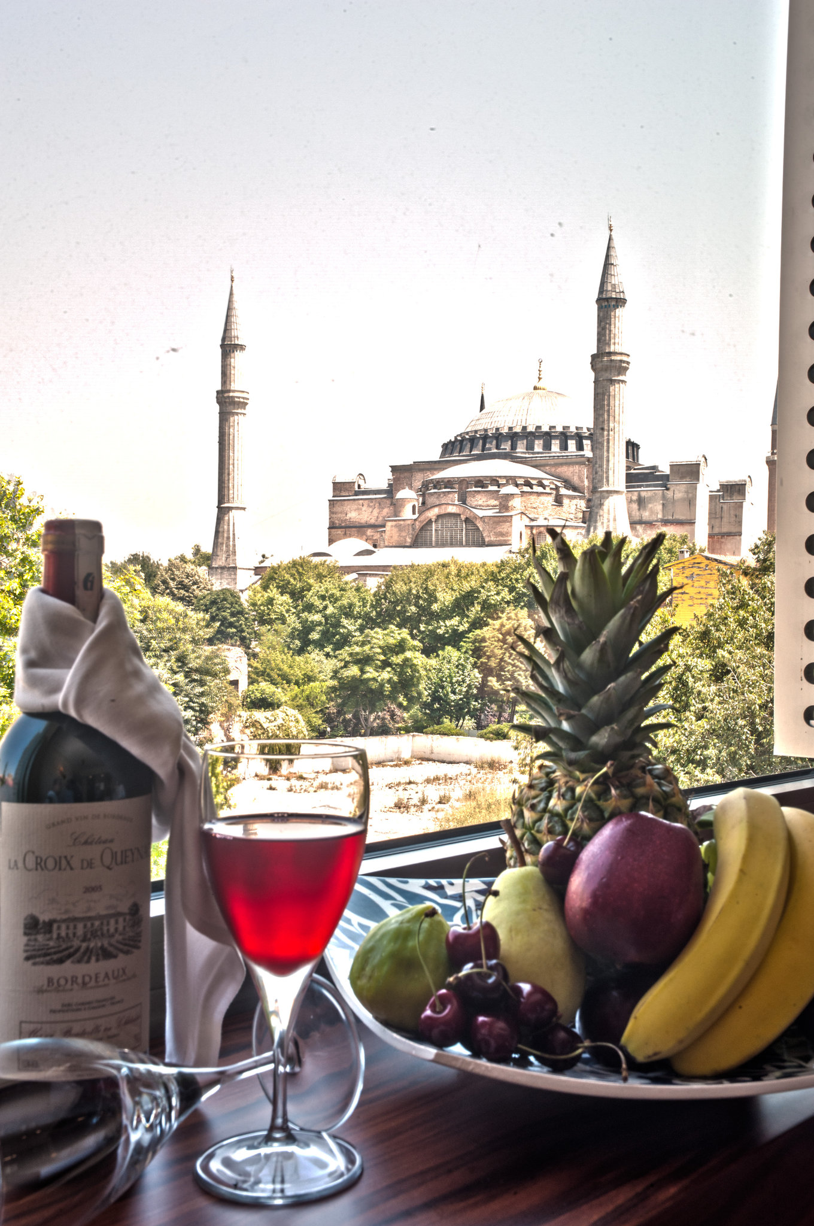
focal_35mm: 40
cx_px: 407
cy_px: 613
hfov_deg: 33.3
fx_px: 1360
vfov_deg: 48.5
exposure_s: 1/6
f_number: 22
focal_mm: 40
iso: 800
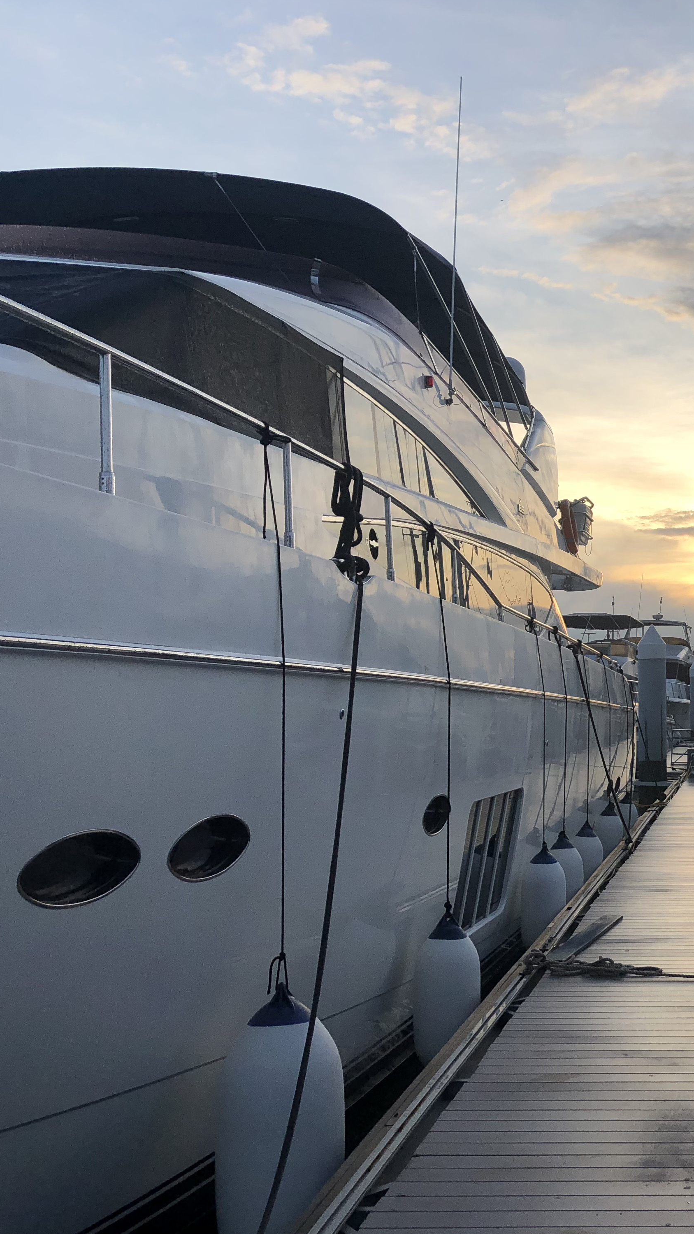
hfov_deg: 26.4
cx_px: 787
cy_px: 617
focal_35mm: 41
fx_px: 1342
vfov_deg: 49.4
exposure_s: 1/676
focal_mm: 3.99
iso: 20
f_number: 1.8
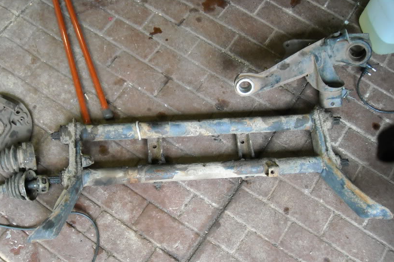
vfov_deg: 29.2
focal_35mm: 46
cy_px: 149
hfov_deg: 42.5
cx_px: 154
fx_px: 503
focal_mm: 5.7
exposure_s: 1/60
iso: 270
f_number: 2.8
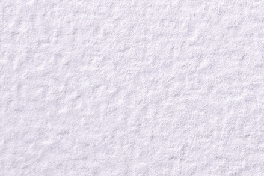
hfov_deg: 7.9
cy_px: -37
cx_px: 399
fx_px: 1878
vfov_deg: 5.3
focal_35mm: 256
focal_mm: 50
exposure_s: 1/30
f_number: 6.3
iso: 400
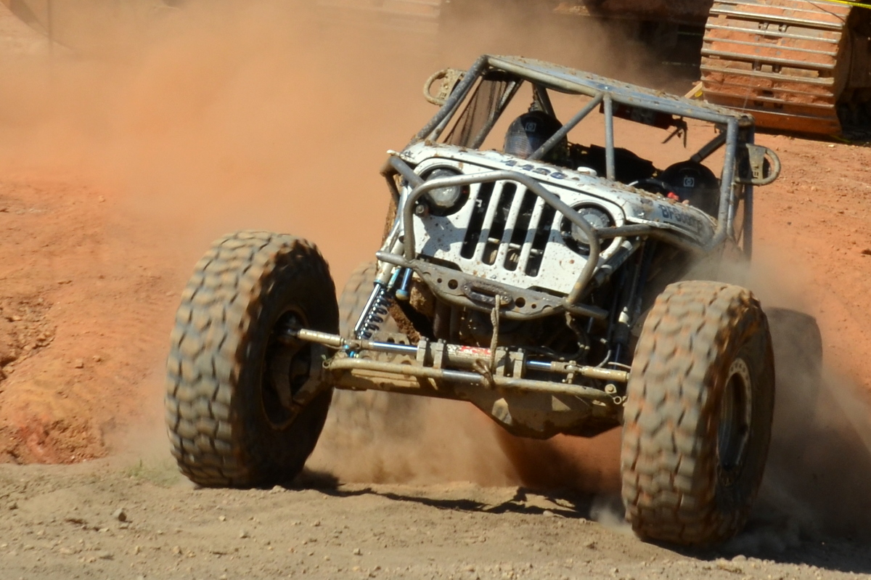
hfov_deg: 28.1
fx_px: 1741
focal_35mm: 72
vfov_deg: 18.9
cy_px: 290
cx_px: 436
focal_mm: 48
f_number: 18
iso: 200
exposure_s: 1/160
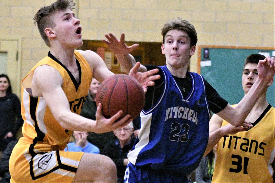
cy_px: 92
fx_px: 802
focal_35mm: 105
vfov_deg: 13.0
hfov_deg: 19.5
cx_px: 138
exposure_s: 1/1000
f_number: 2.8
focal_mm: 70
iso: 18000
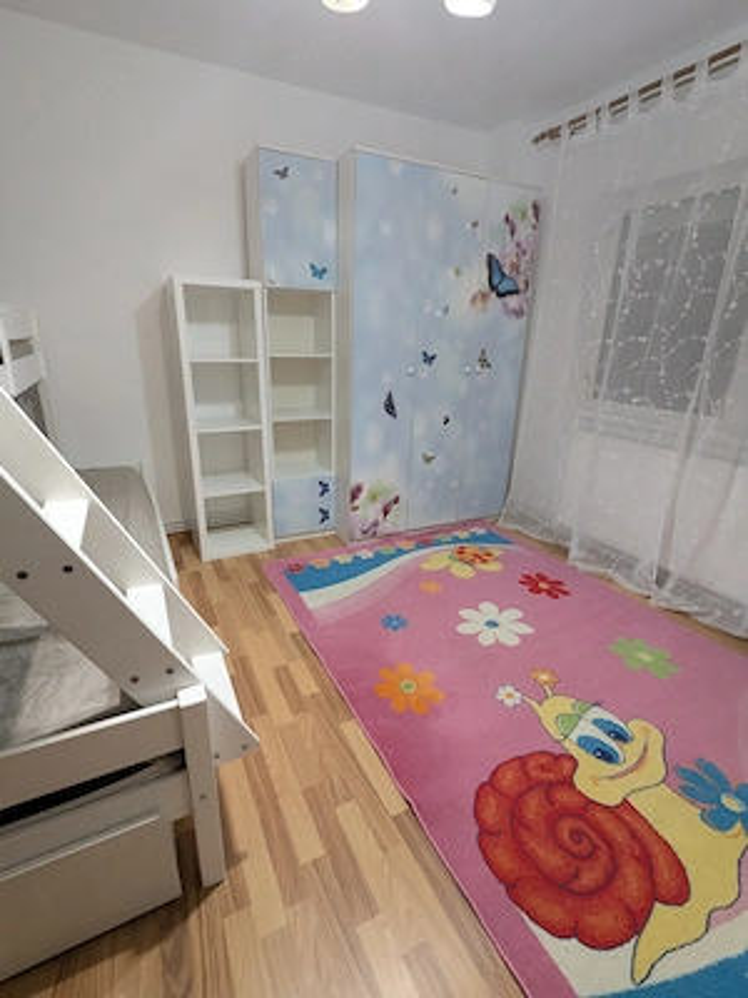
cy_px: 499
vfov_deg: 94.5
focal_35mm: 16
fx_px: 461
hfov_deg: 78.1
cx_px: 374
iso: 498
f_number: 2.2
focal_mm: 2.35
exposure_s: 1/25
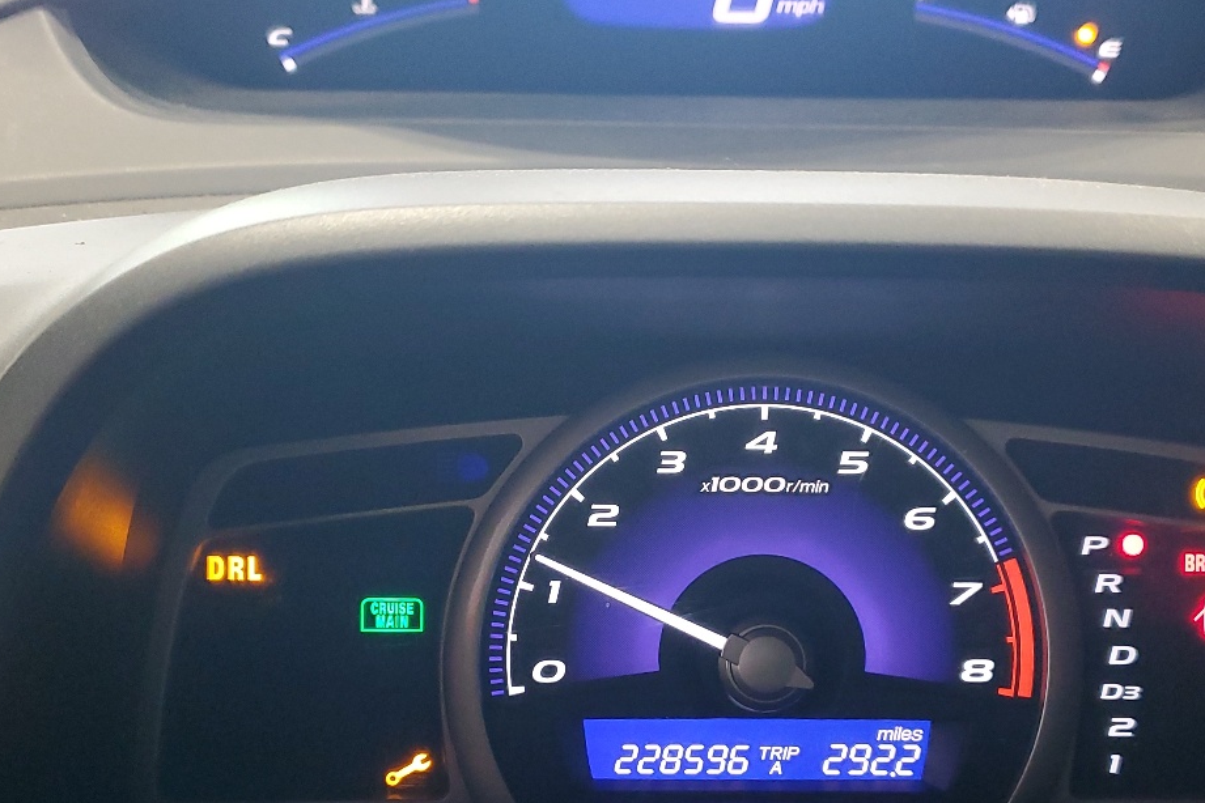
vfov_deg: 28.5
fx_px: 1573
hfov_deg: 41.8
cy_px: 523
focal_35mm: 47
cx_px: 695
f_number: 1.5
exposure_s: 1/60.2
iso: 239
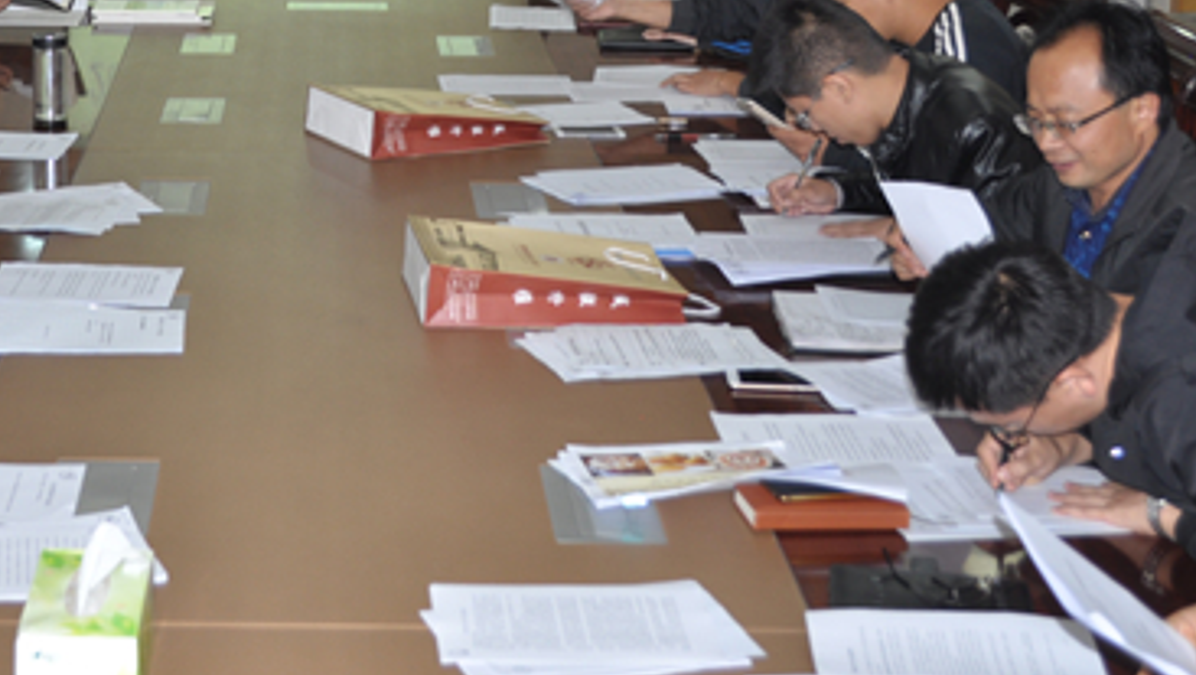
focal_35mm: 82
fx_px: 2602
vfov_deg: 14.6
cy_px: 62
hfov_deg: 25.6
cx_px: 293
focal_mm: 32
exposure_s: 1/30
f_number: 4.8
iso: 320
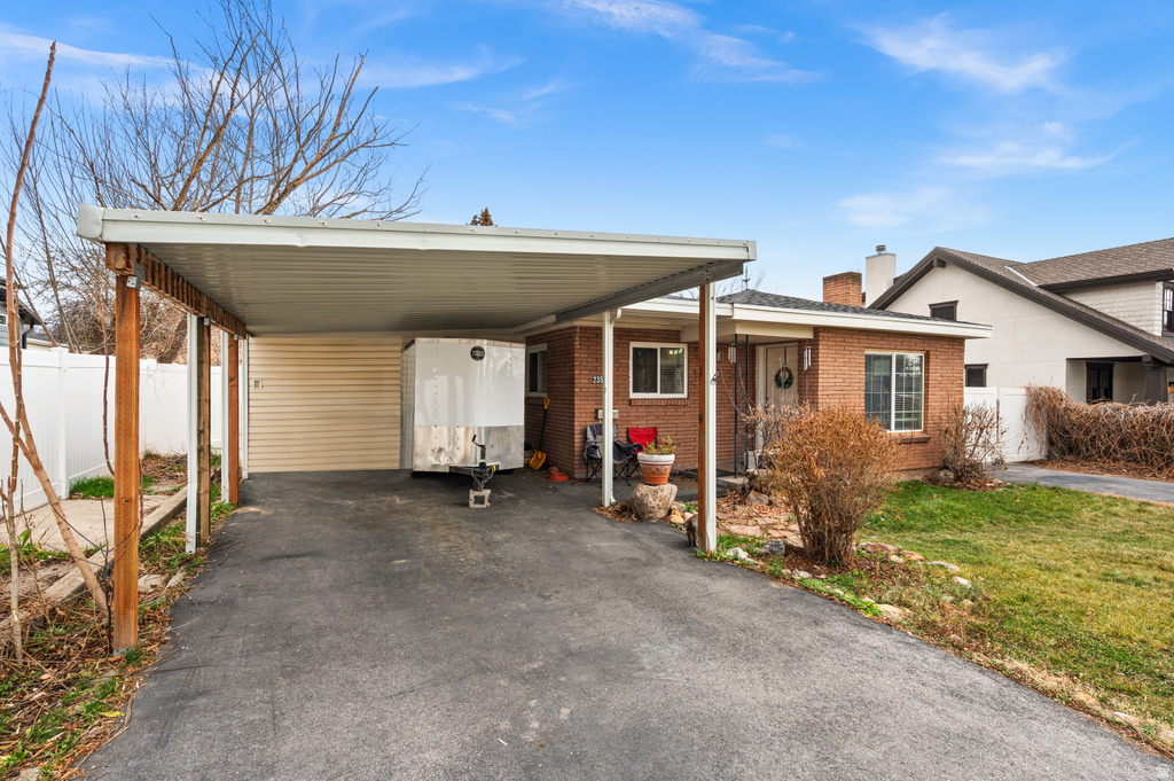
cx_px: 587
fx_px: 538
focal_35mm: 16
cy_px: 390
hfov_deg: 95.0
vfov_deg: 72.0
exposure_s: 1/160
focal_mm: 16.5
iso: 500
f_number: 7.1
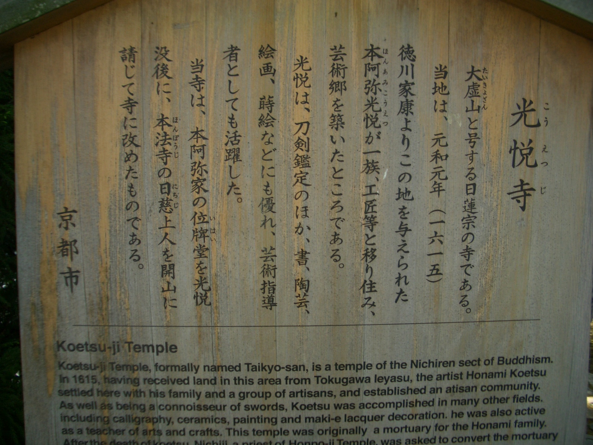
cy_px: 222
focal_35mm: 35
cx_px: 296
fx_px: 600
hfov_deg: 52.6
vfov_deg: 40.7
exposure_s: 1/250
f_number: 2.6
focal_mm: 5.8
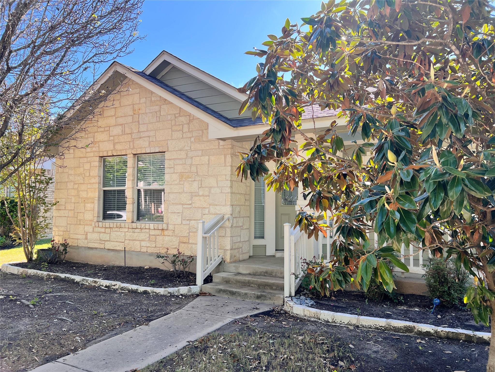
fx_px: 372
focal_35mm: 26
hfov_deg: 67.3
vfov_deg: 53.1
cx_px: 248
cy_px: 186
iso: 50
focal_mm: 5.7
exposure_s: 1/718
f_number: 1.5
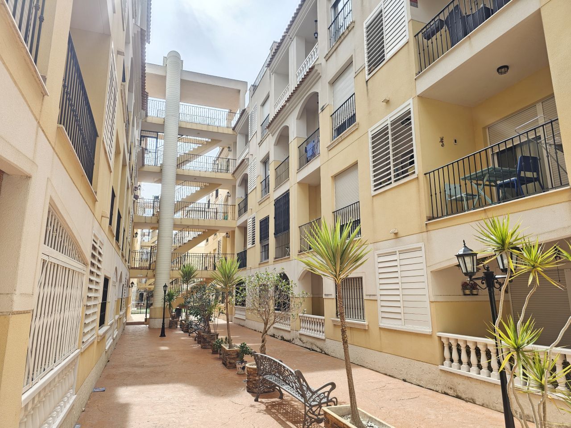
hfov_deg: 73.9
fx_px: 379
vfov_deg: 58.9
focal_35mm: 23
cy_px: 214
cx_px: 286
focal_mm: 6.3
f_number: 1.7
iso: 12
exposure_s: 1/180
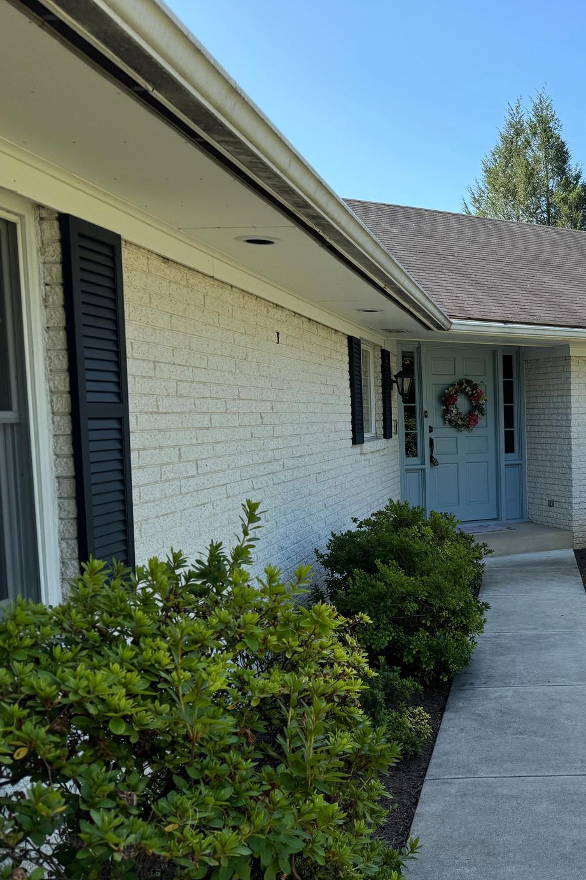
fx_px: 904
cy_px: 488
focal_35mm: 37
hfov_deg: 32.6
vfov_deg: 51.8
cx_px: 603
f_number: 1.78
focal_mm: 6.76
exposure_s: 1/1339
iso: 80
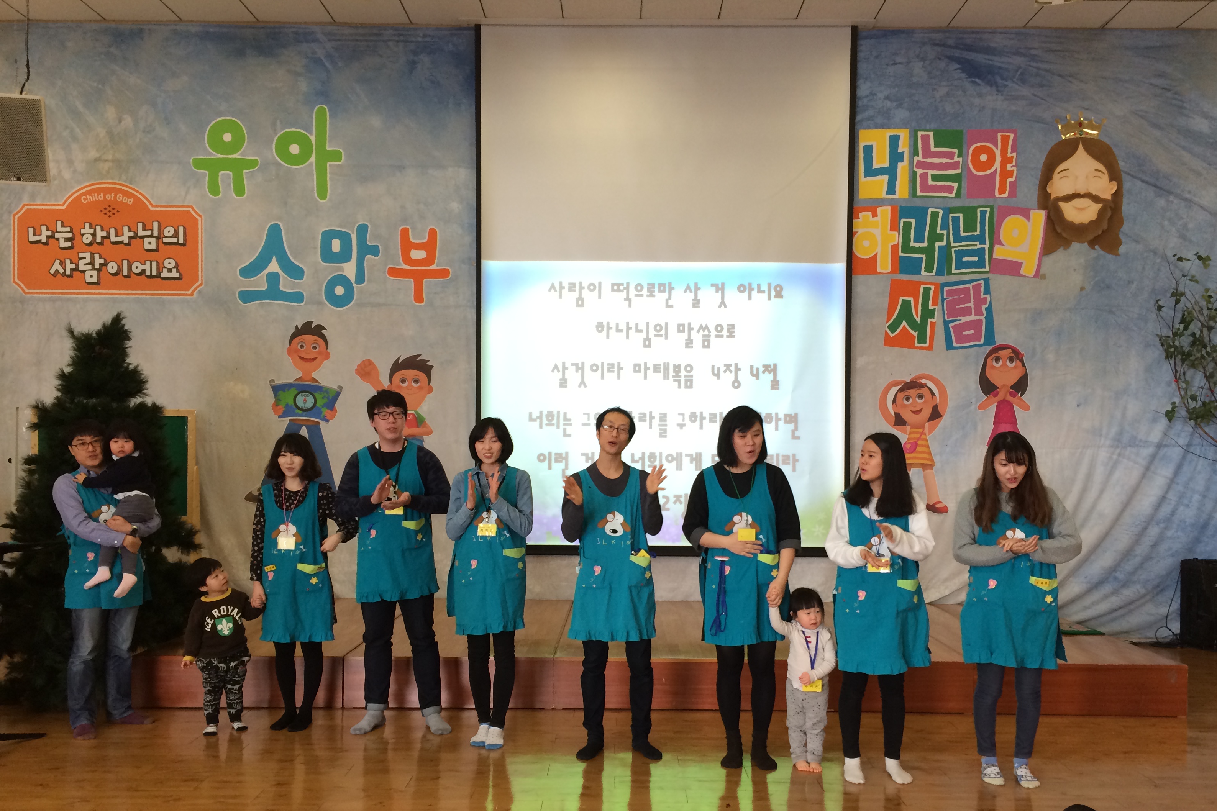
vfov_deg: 42.2
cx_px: 624
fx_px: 1048
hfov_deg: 60.3
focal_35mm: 31
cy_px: 465
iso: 50
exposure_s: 1/30
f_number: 2.2
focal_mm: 4.15
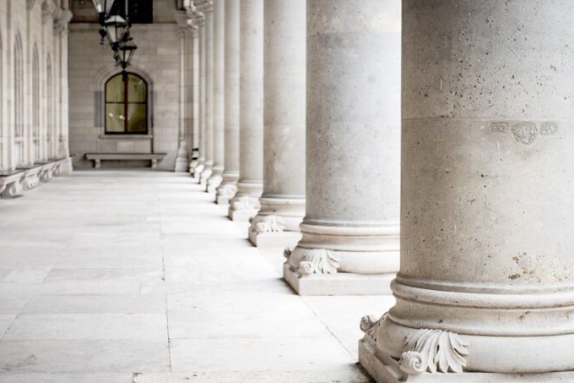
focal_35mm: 70
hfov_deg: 28.8
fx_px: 1116
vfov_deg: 19.4
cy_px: 202
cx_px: 266
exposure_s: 1/100
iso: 100
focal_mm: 62
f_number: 5.6
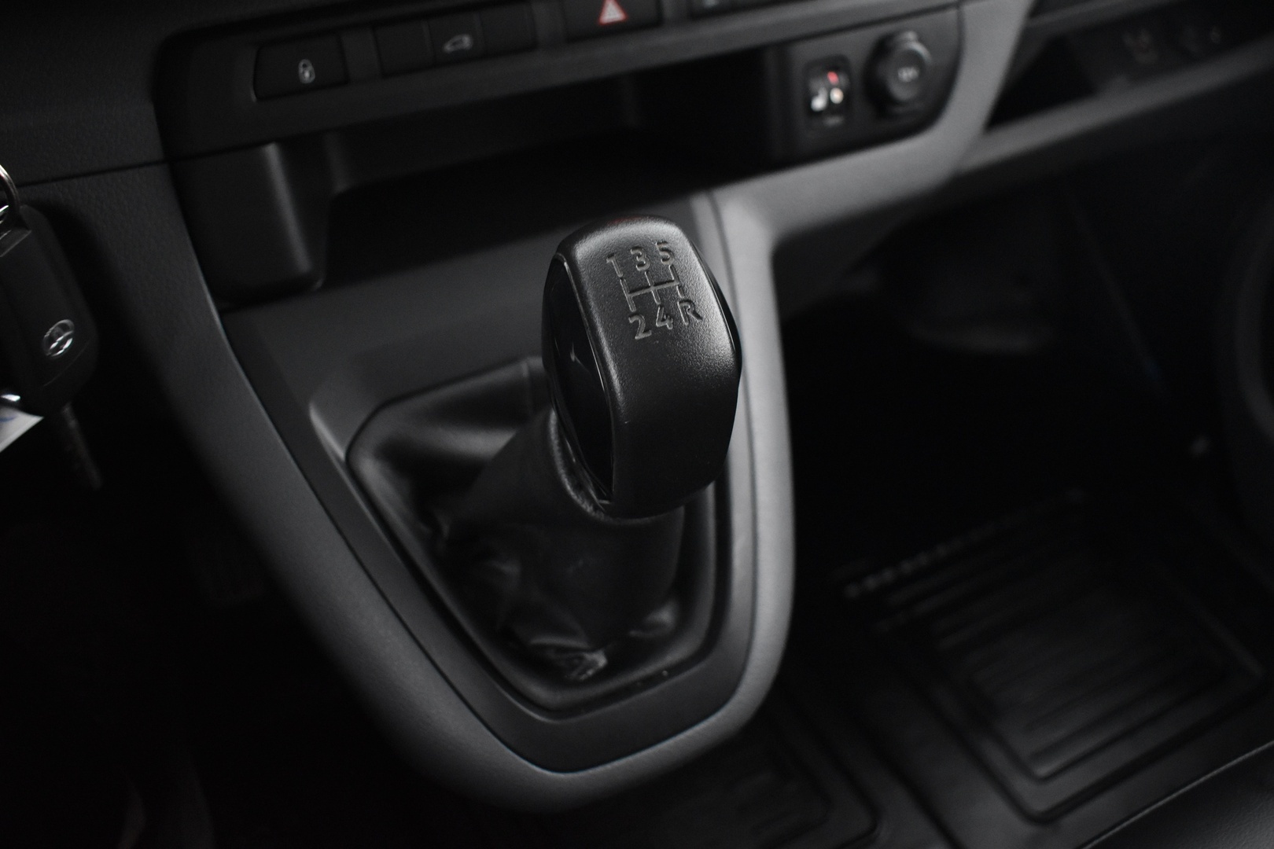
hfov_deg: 57.2
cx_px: 637
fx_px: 1168
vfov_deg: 40.0
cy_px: 424
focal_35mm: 33
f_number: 3.8
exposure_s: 1/20
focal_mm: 22
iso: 3200
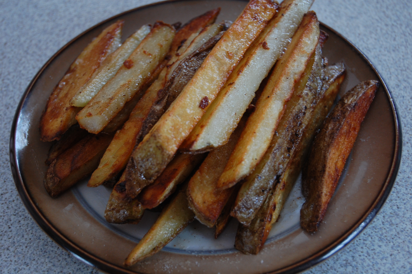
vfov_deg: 16.5
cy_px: 137
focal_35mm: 82
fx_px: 943
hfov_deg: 24.6
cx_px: 206
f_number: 5.6
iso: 400
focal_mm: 55
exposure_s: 1/10
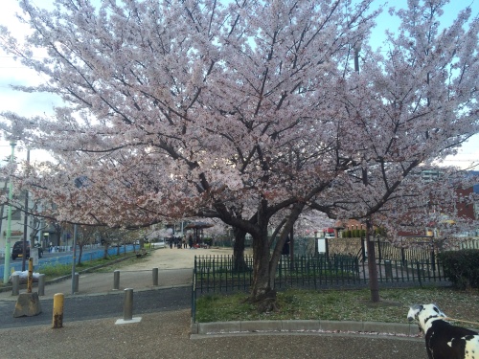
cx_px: 240
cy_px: 180
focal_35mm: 30
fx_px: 415
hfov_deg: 60.0
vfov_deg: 46.8
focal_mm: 4.12
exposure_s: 1/291
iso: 32
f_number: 2.2
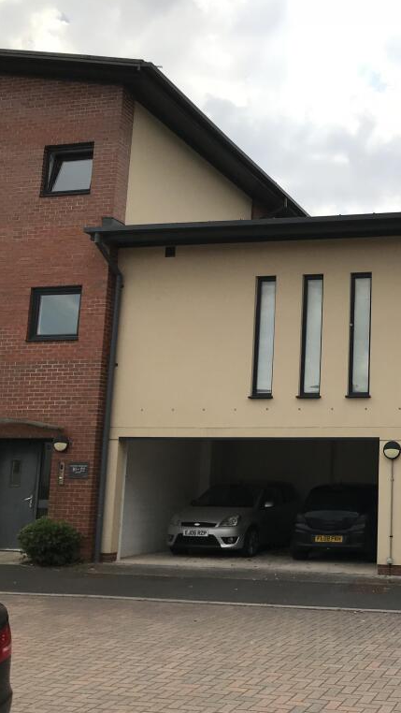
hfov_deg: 27.4
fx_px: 775
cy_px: 355
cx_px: 402
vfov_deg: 49.4
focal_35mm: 41
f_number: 1.8
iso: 20
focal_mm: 3.99
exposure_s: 1/2817
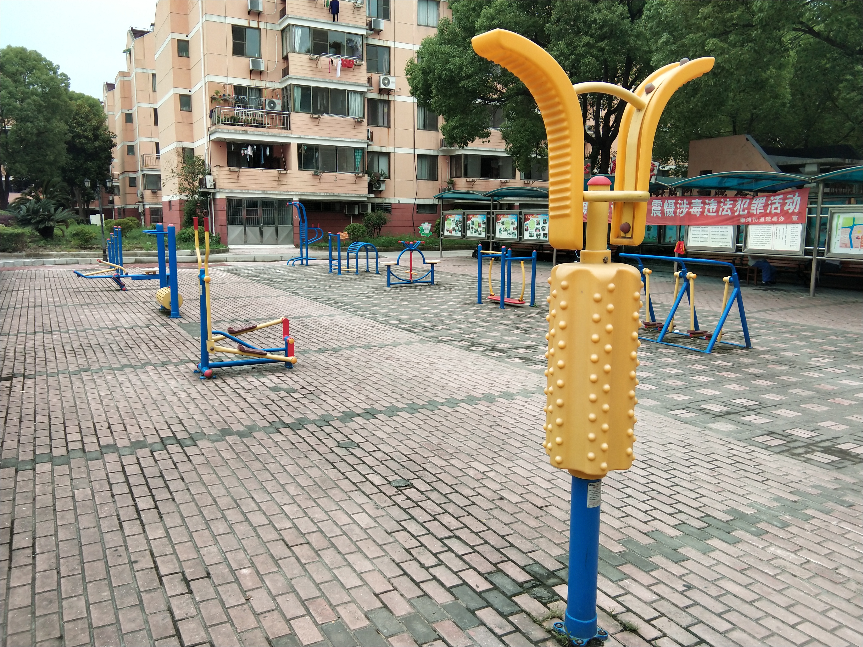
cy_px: 324
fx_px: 773
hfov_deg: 58.4
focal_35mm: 31
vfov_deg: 45.4
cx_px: 432
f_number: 2.2
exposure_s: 1/264
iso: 50
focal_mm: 3.69
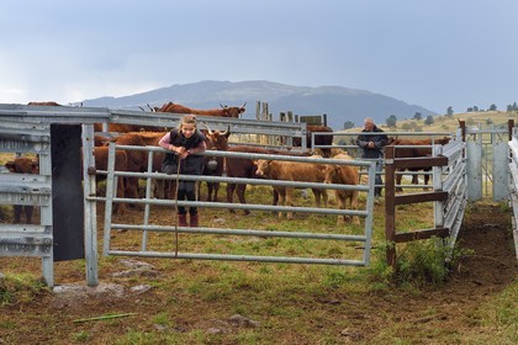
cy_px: 172
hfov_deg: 28.8
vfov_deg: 19.5
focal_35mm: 70
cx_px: 259
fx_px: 1007
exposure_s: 1/250
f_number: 14
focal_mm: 70
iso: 800
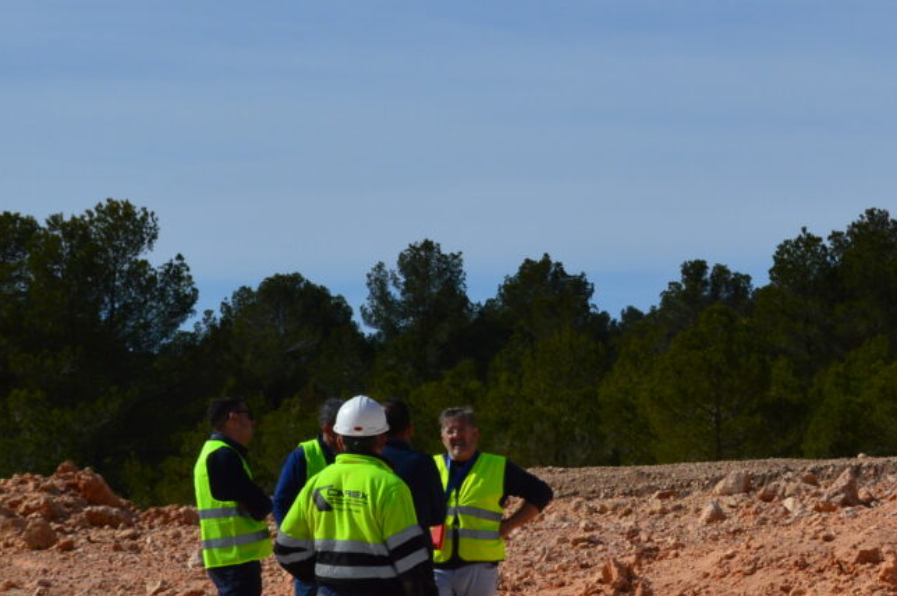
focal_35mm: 157
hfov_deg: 12.9
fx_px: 3912
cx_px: 891
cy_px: 612
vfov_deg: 8.7
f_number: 11
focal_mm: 45
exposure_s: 1/500
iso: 180
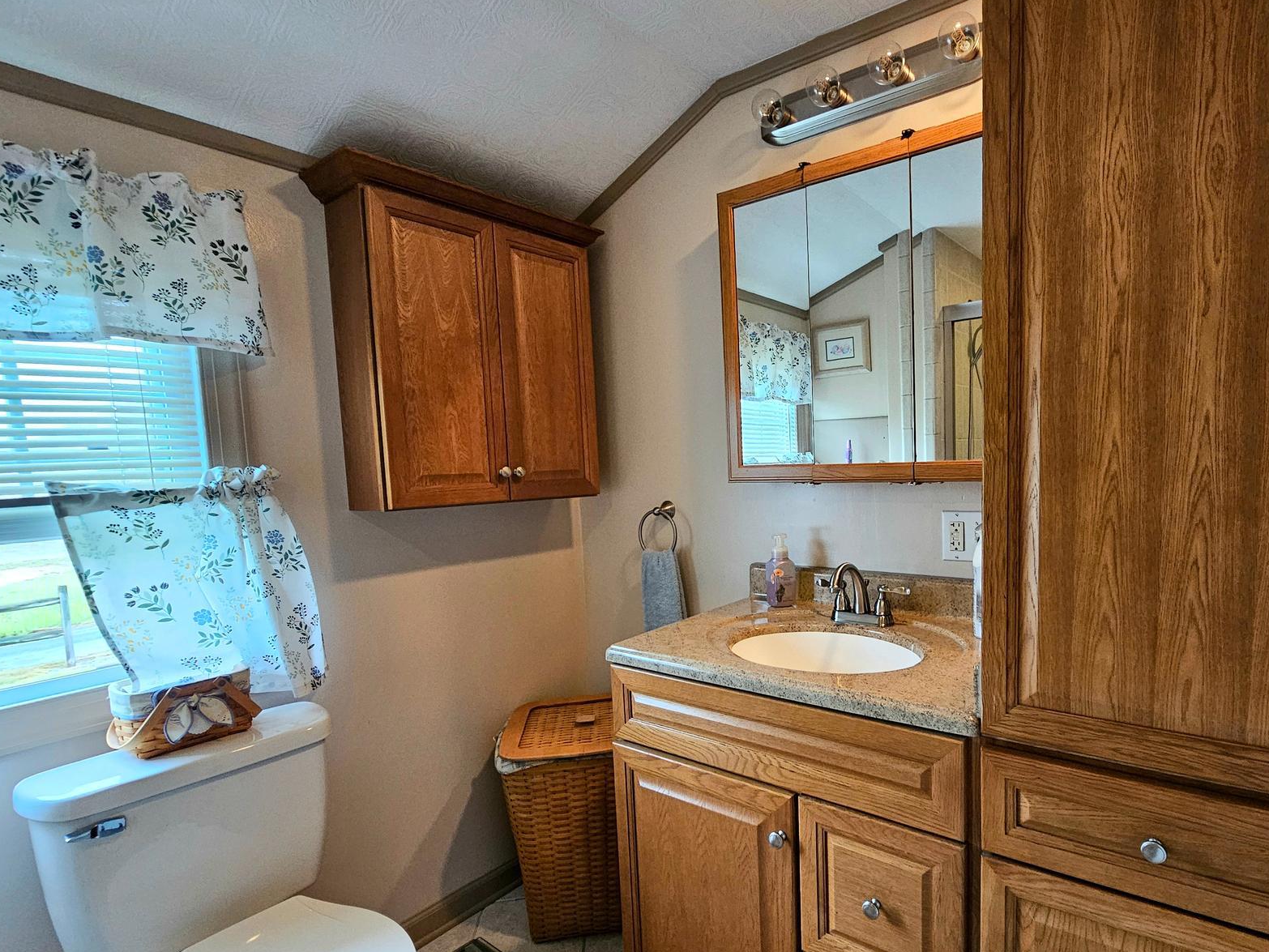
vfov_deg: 74.6
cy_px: 514
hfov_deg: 89.9
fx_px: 623
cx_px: 758
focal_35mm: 17
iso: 320
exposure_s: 1/40
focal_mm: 2.2
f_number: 2.2
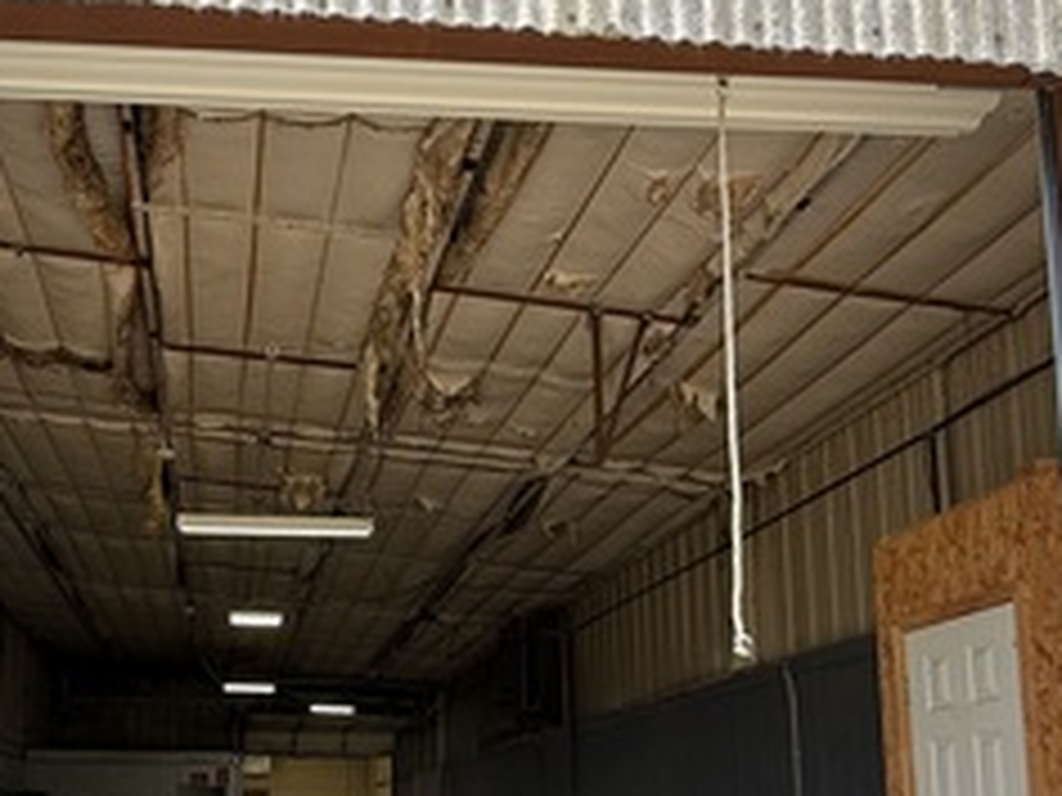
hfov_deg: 47.6
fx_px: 1166
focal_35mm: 38
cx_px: 297
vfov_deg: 36.0
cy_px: 679
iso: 64
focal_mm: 2.22
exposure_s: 1/190
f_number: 2.2
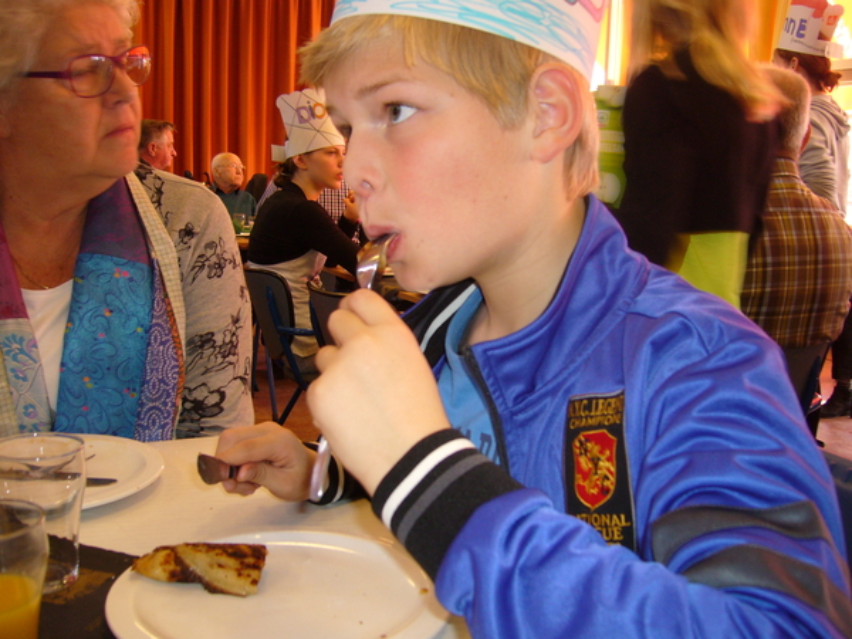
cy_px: 320
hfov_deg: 52.6
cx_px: 426
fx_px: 861
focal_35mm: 35
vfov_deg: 40.7
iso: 100
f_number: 2.8
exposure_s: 1/30
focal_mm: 5.8
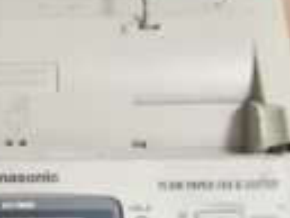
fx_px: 771
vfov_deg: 16.0
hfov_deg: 20.7
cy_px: 172
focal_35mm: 92
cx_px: 12
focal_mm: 3.59
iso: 677
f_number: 1.8
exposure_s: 1/20
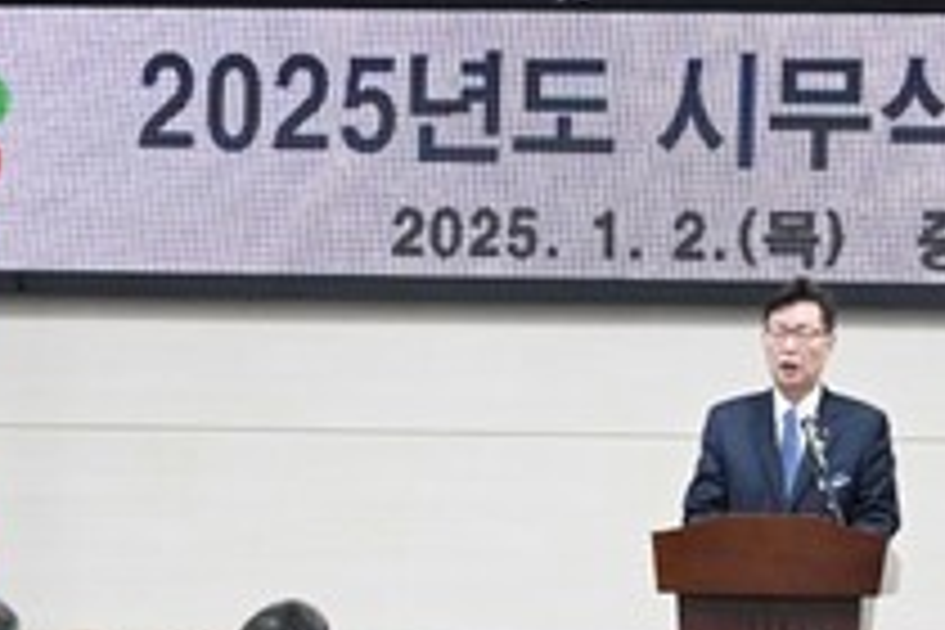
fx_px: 7271
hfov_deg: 7.4
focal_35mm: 277
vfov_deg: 5.0
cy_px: 554
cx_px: 648
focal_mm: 97
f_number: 6.3
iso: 2500
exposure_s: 1/125
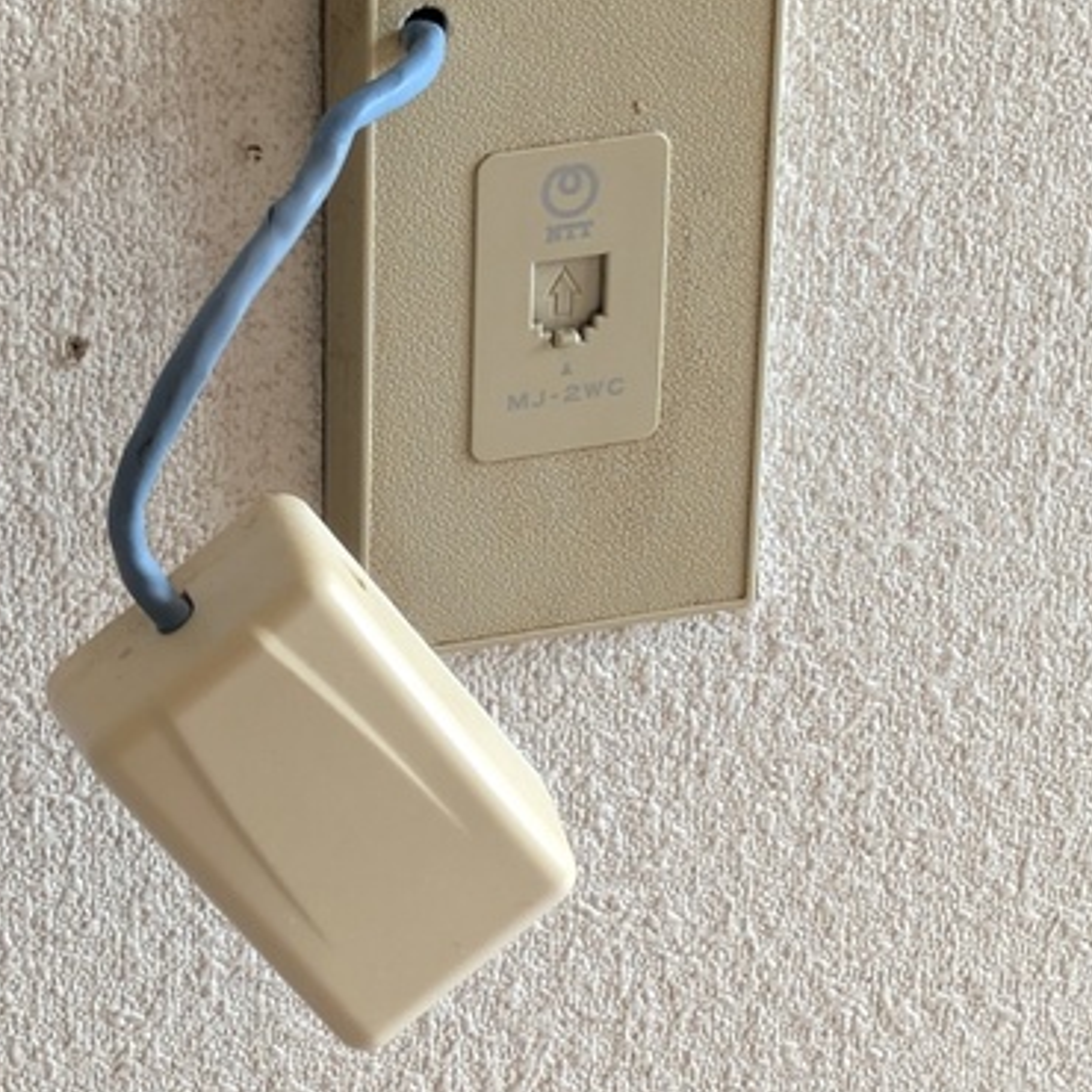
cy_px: 348
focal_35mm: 117
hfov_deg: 14.9
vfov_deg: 14.9
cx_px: 472
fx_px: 4176
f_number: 1.89
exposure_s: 1/120
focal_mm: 5.43
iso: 71
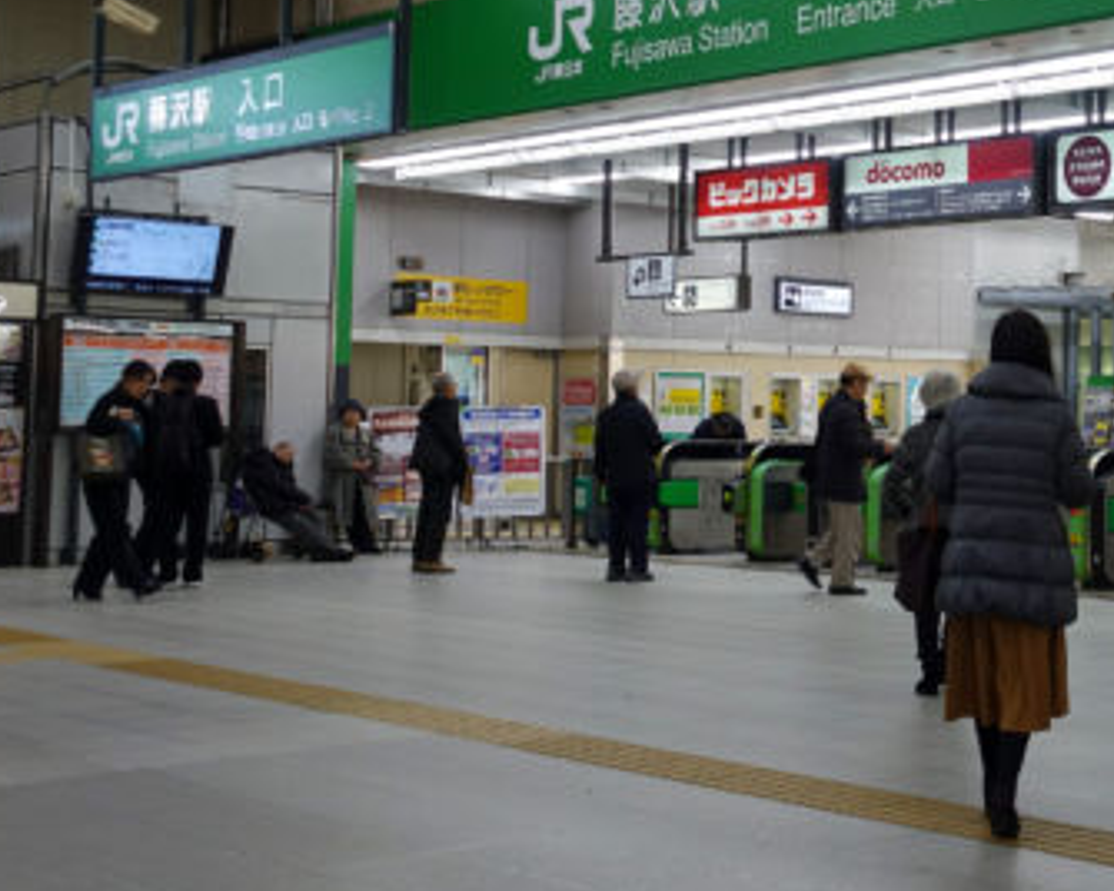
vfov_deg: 24.8
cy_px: 274
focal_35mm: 61
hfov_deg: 29.3
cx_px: 1057
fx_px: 2011
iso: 125
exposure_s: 1/80
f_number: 3.2
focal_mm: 11.56
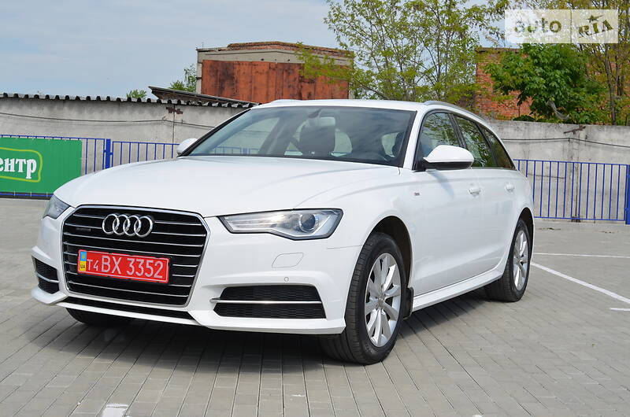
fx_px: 917
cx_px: 315
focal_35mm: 52
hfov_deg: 37.9
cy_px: 208
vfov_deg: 25.6
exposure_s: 1/200
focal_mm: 35
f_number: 8
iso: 100
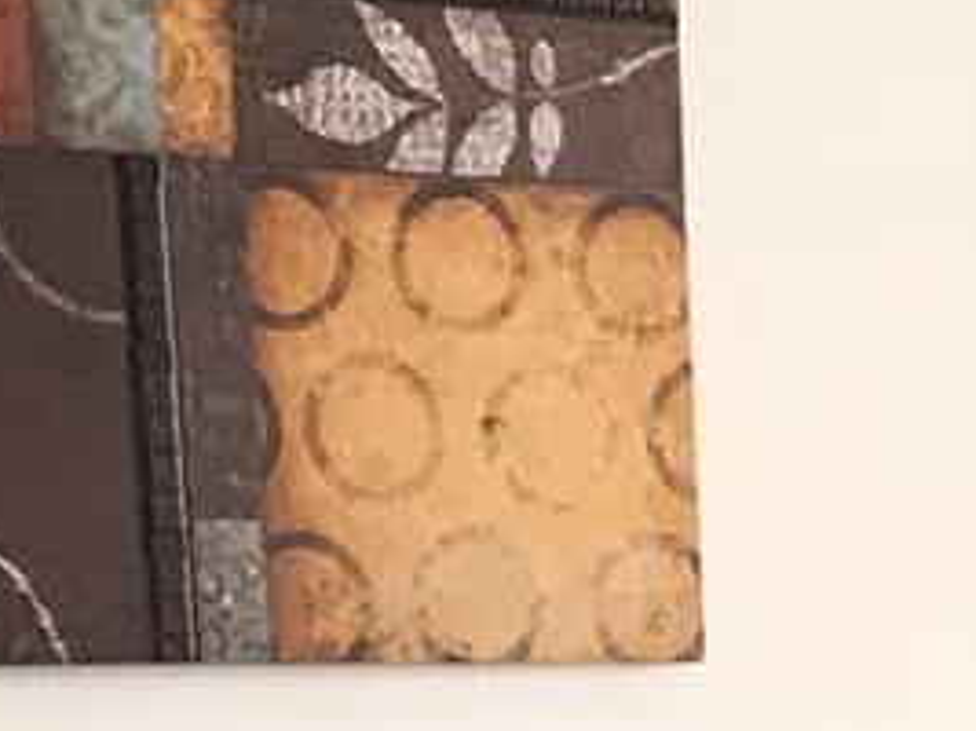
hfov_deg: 10.7
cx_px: 1992
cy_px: 1626
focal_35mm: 168
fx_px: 4735
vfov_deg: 8.2
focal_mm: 3.99
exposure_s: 1/30
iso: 20
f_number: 1.8
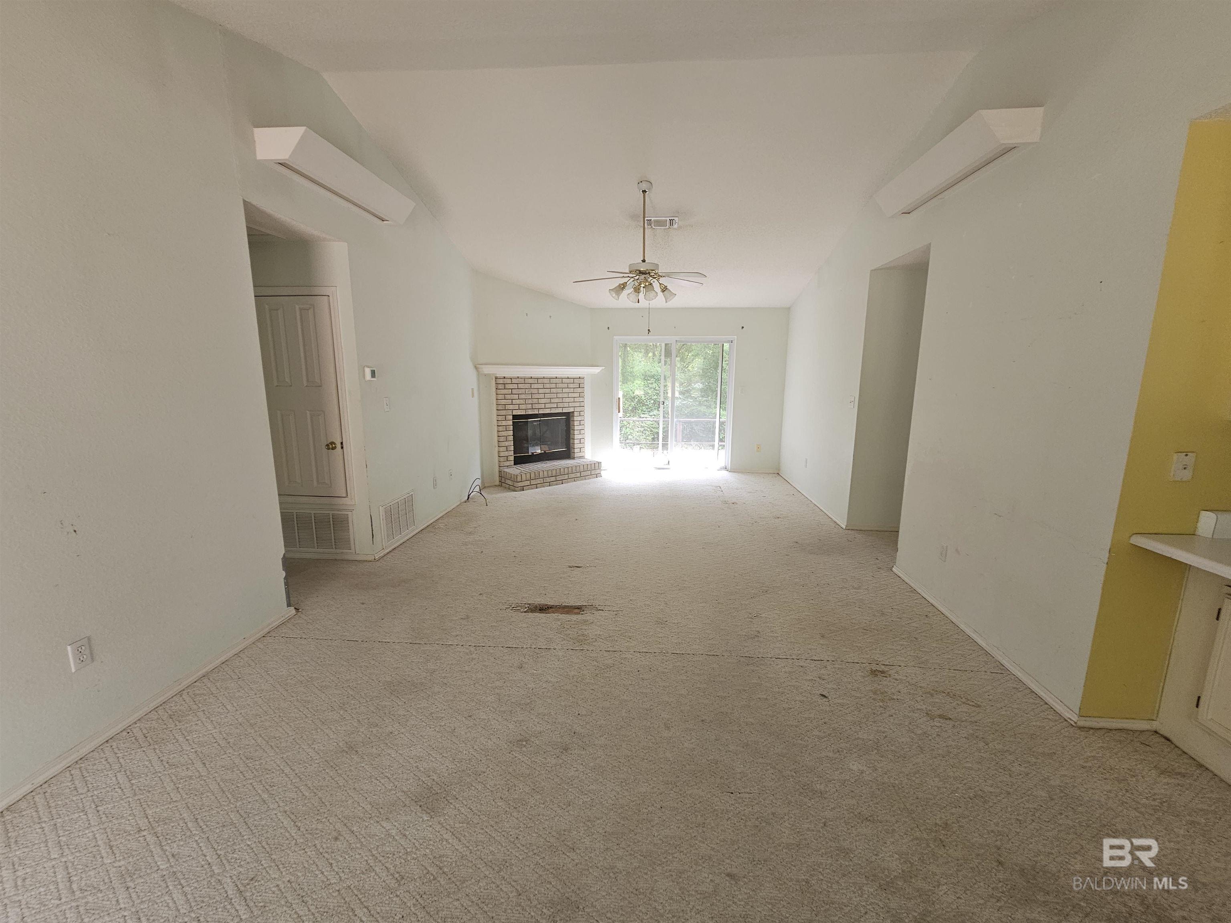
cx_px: 616
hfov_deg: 106.2
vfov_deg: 89.9
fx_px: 462
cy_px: 462
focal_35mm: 13
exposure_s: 1/60
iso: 80
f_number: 2.2
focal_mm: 2.2
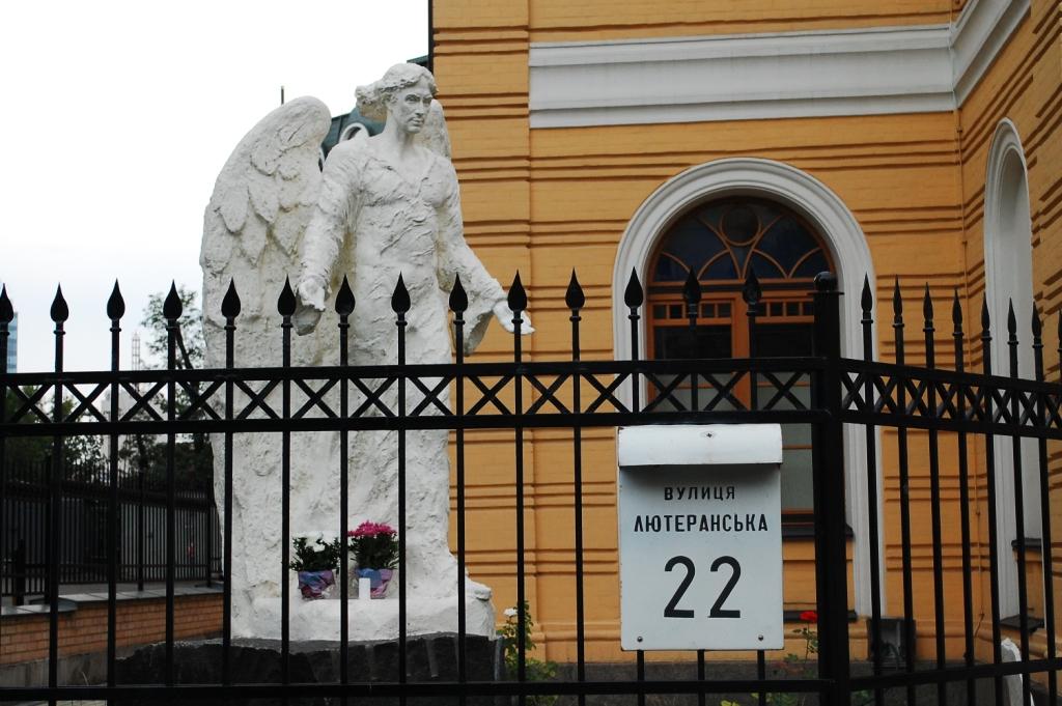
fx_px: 1769
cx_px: 531
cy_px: 353
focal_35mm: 60
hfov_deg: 33.4
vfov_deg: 22.6
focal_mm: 40
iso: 800
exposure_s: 1/250
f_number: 8
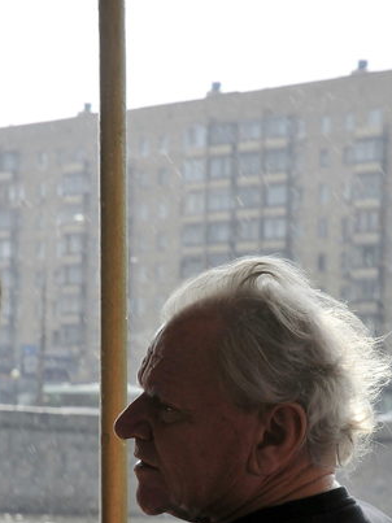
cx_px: 226
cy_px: 366
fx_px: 2266
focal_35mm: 150
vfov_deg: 13.1
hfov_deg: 9.9
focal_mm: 70
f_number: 8
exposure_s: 1/250
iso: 800
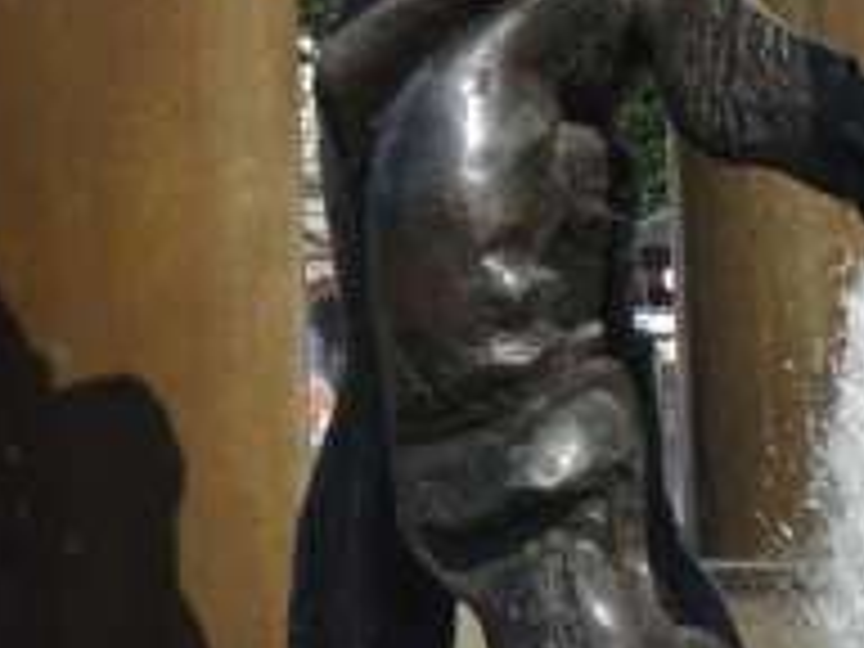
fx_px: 3794
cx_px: 180
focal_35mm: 152
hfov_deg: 12.9
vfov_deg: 9.7
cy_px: -9
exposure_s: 1/320
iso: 125
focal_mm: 38
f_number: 10
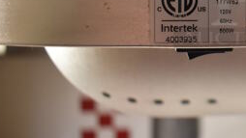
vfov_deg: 17.3
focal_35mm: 68
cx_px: 282
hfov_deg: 27.8
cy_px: -3
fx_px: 444
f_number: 4
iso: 1000
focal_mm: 18
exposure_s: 1/60
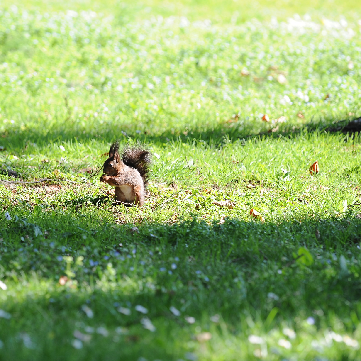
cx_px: 112
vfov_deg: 4.6
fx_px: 4531
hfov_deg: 4.6
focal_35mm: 384
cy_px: 180
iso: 400
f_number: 8
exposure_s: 1/180
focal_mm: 300
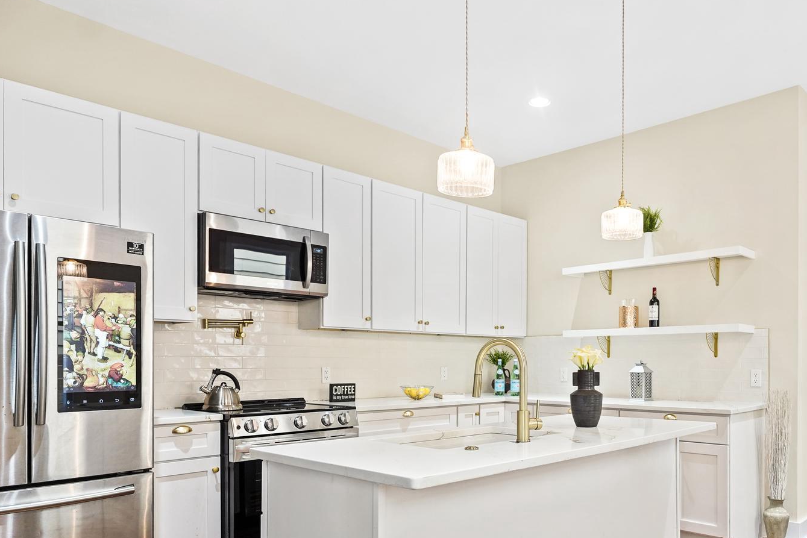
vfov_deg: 48.6
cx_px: 523
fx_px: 583
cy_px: 364
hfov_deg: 67.9
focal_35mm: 26
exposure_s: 1/40
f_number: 3.2
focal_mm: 17
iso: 500
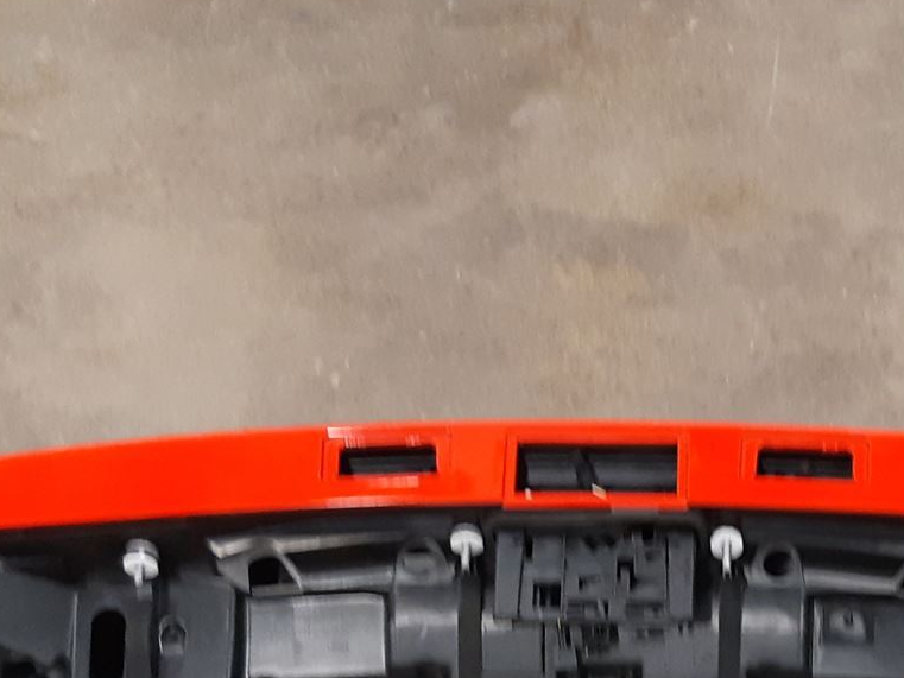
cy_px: 746
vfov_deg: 20.1
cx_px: 710
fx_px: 1828
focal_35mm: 70
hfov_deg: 27.3
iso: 250
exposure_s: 1/50
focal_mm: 3.93
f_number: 1.7
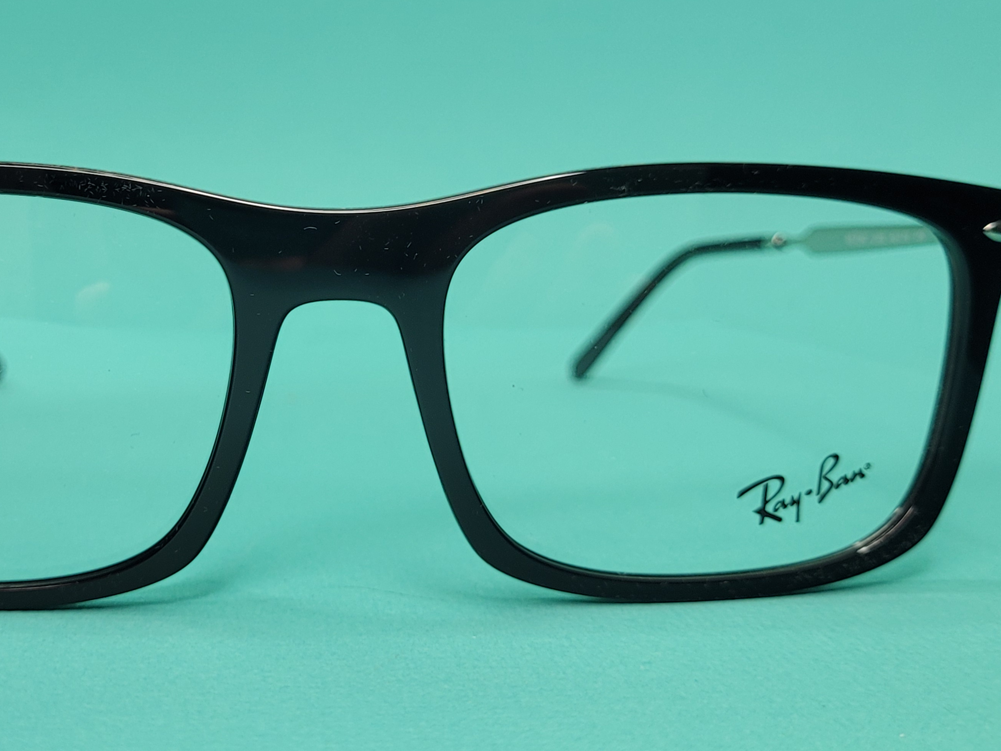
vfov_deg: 35.9
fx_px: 1157
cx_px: 338
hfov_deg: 46.1
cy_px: 322
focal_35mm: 40
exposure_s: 1/100
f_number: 1.8
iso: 100
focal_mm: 5.4
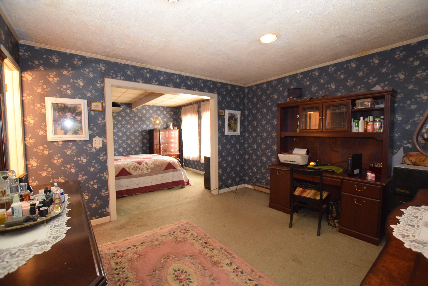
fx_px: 178
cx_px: 214
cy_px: 143
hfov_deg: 100.3
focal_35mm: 15
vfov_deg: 77.4
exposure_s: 1/60
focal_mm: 10
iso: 3200
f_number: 3.5
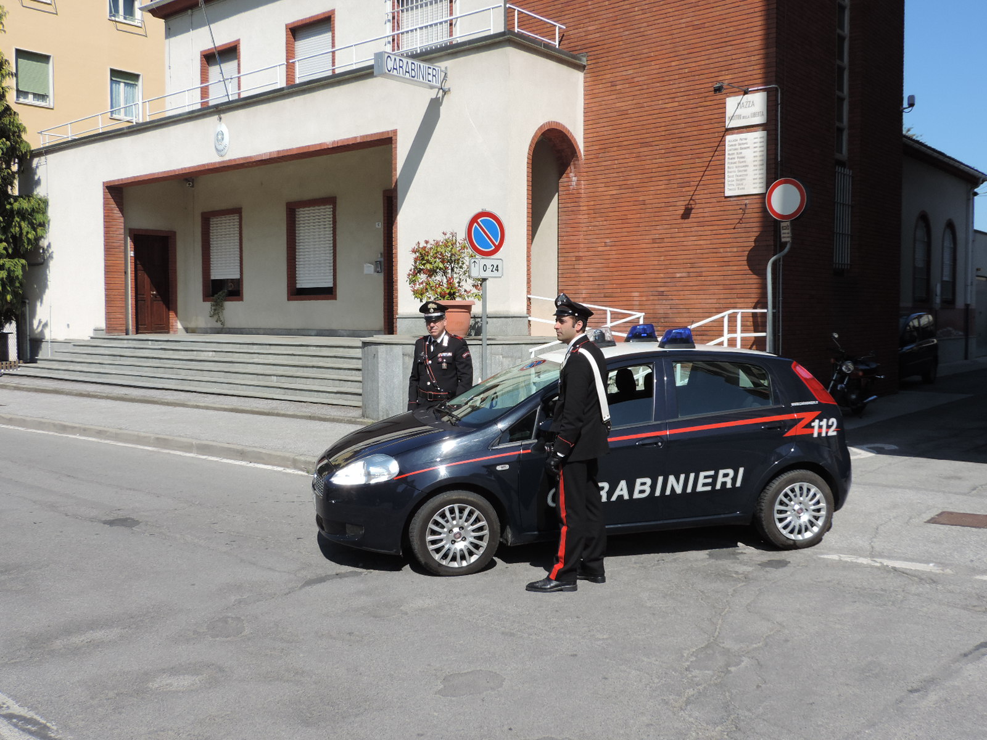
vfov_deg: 42.9
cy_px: 370
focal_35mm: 33
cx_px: 494
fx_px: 941
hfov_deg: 55.4
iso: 80
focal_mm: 5.8
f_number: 3.2
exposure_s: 1/1000
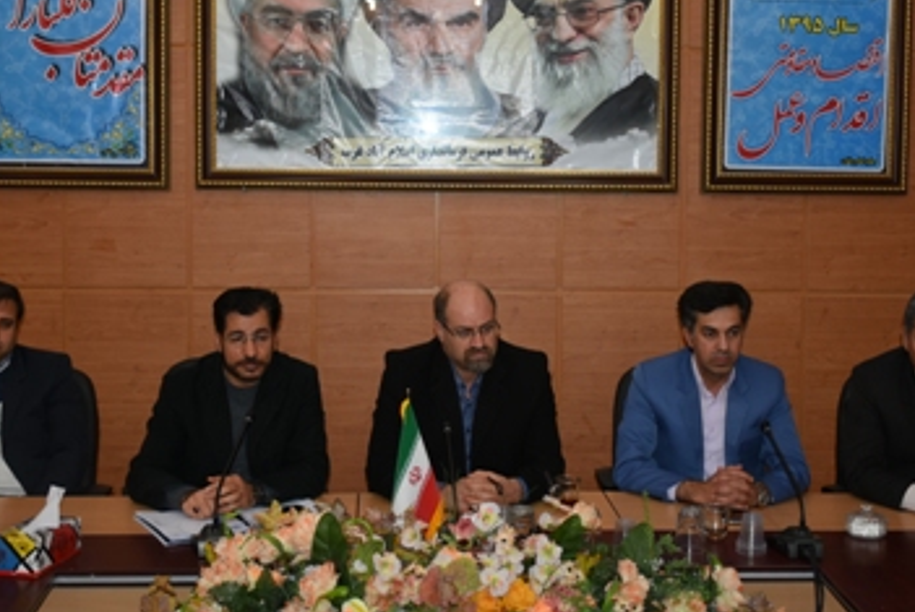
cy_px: 225
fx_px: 1314
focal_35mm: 52
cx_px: 467
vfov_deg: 26.2
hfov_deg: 38.4
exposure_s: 1/60
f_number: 4
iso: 400
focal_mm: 27
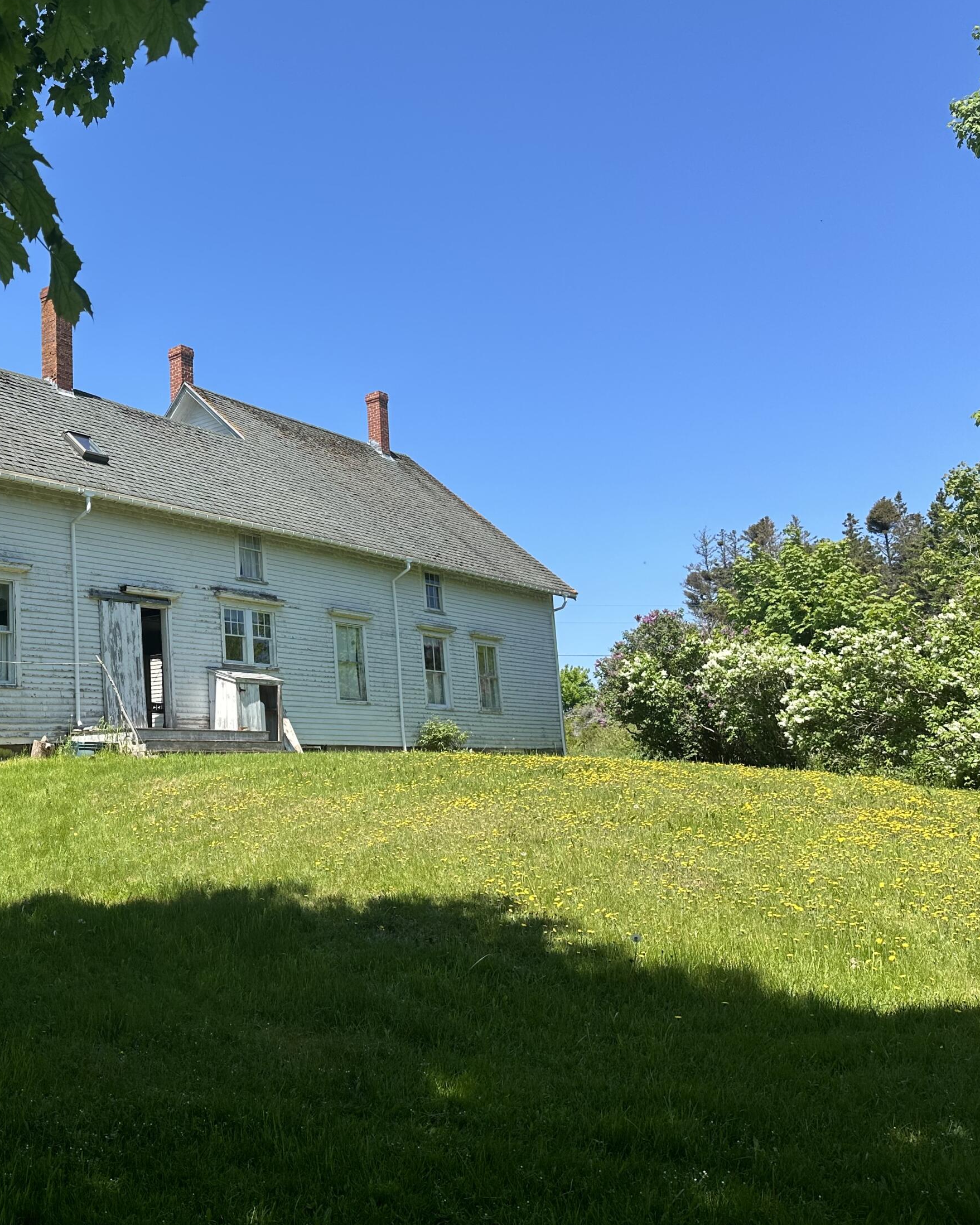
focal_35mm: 32
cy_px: 601
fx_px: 1160
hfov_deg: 43.3
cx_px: 170
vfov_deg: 55.7
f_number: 1.78
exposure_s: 1/2591
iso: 80
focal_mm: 6.86
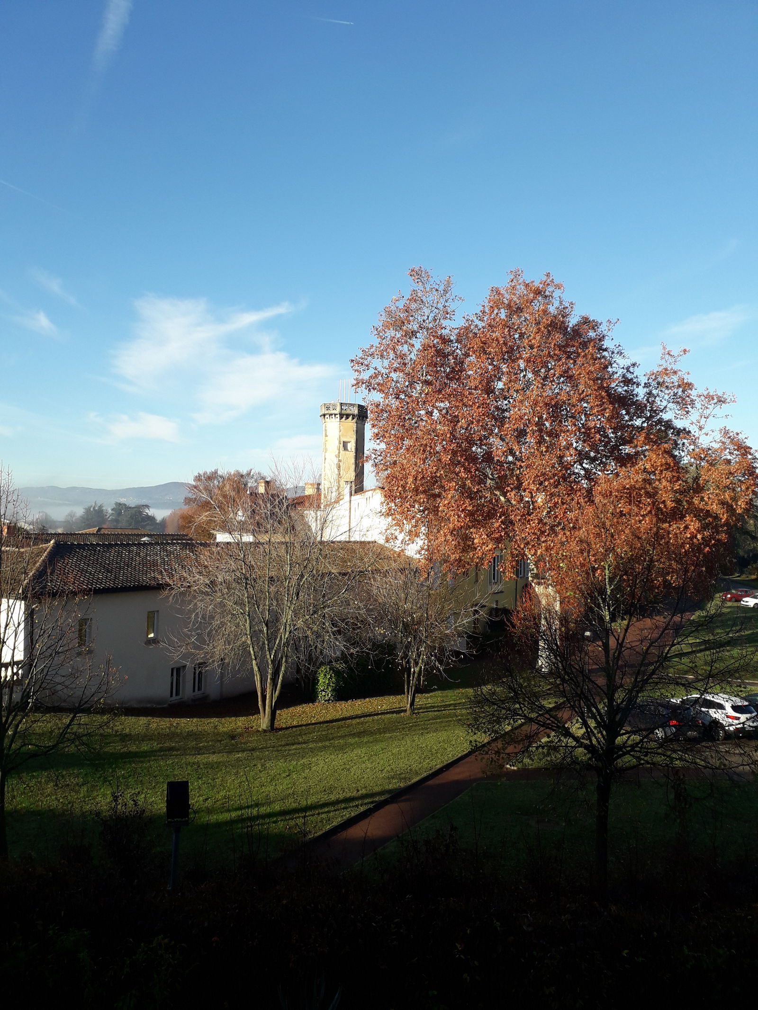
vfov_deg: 65.3
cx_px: 379
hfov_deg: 51.4
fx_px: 788
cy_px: 505
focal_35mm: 27
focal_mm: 3.6
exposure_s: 1/842
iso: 40
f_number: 1.9
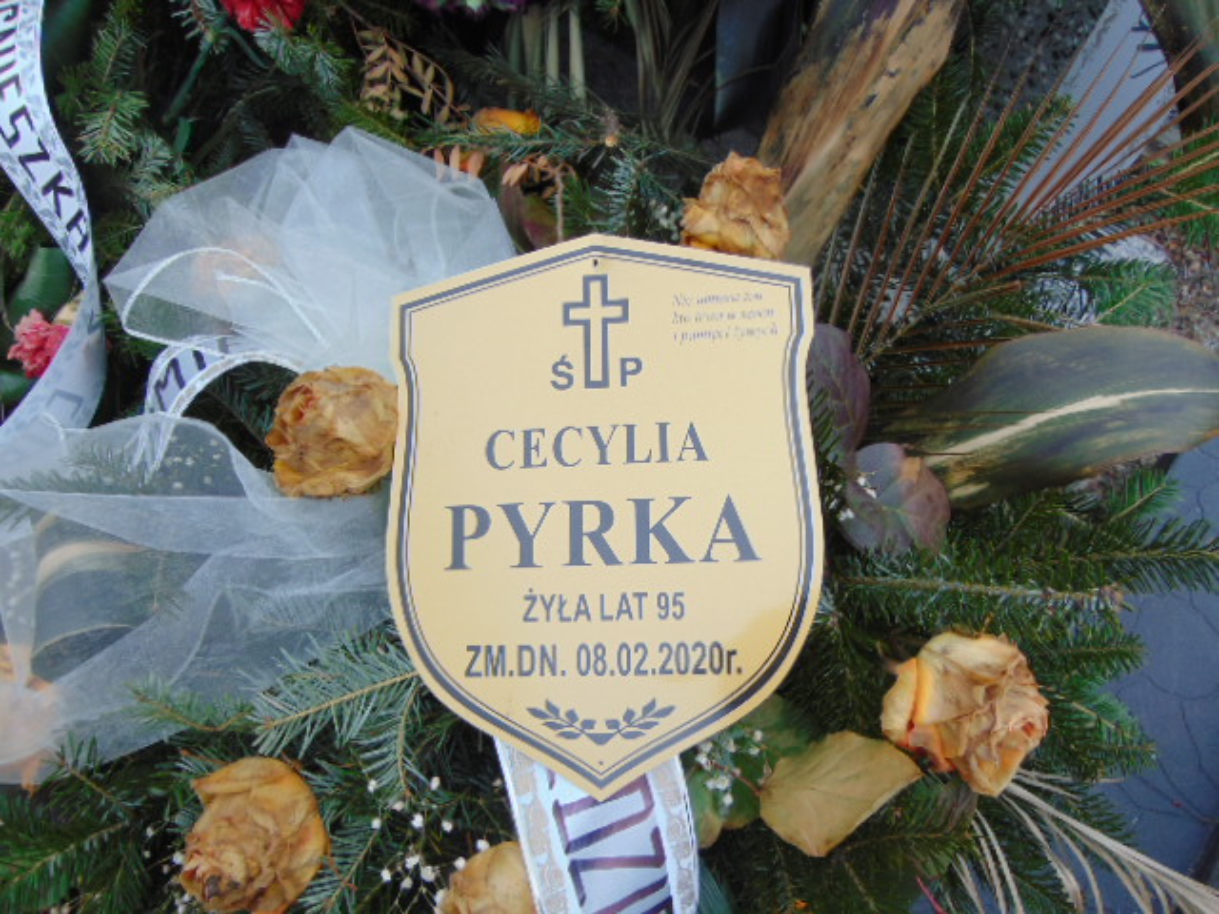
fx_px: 1056
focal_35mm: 30
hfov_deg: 60.0
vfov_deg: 46.8
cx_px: 610
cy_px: 457
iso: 80
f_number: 3.1
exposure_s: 1/400
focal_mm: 5.4
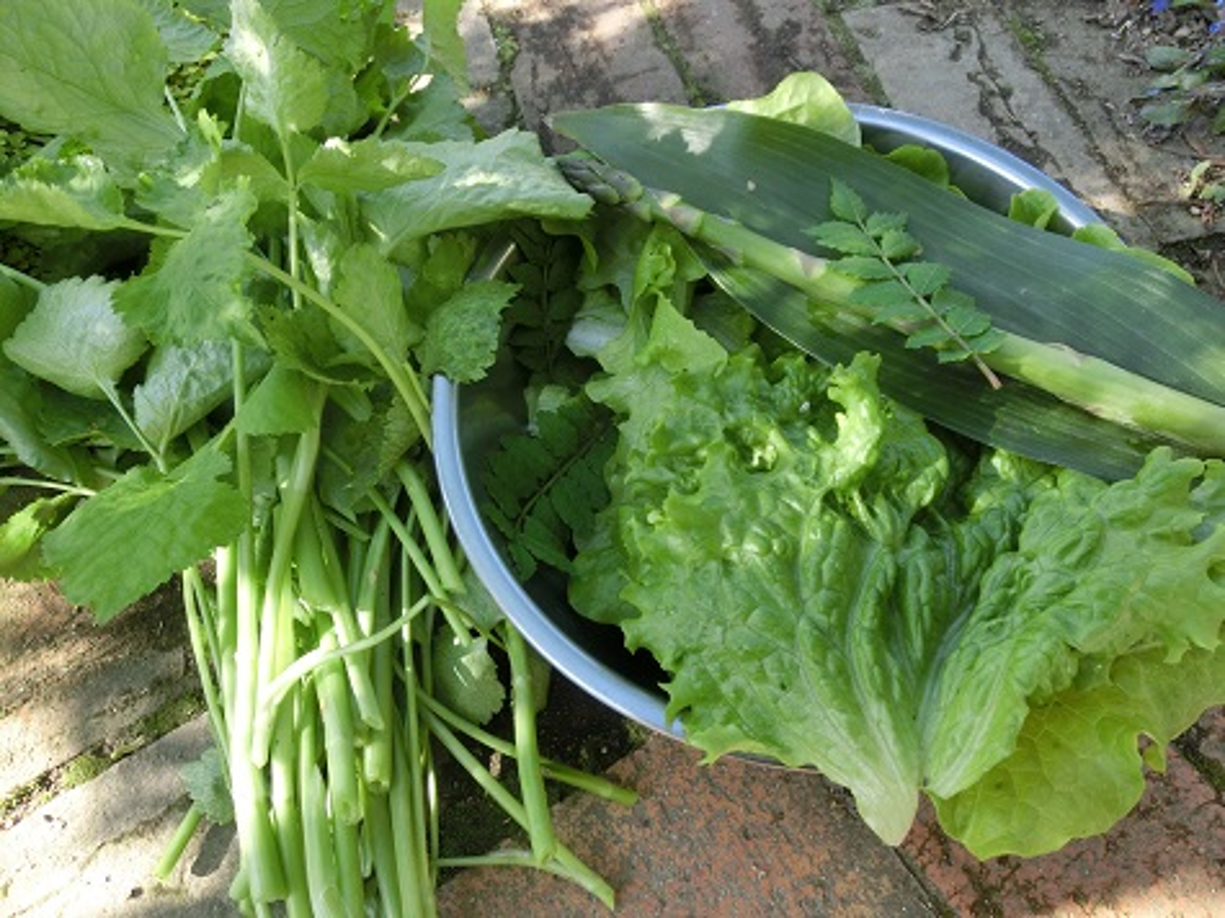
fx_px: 884
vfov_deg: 54.9
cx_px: 612
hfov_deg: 69.4
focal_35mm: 25
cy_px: 459
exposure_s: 1/125
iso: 80
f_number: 3.3
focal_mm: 4.4
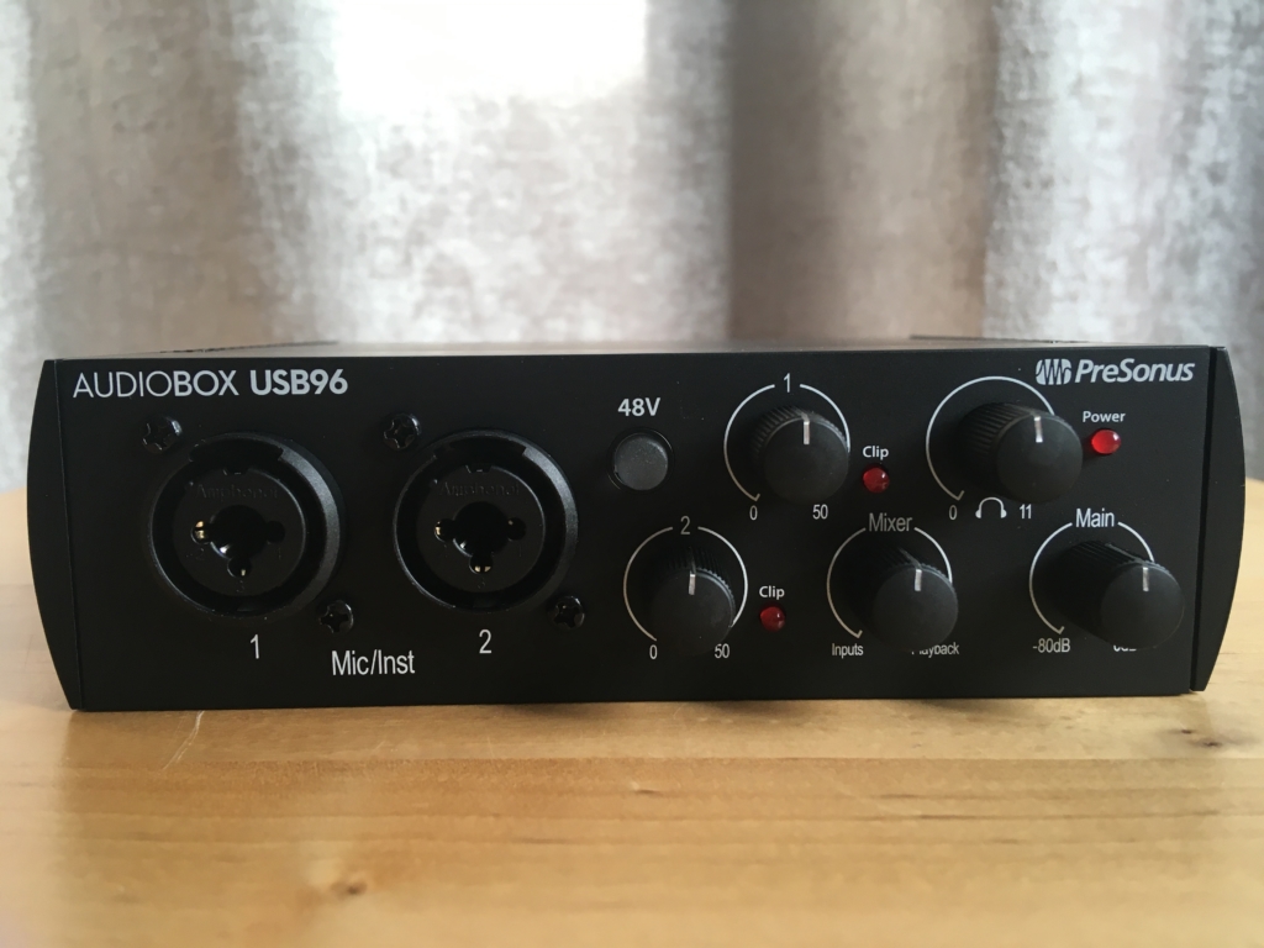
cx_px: 632
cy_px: 474
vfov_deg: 48.2
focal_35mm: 29
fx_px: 1059
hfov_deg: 61.7
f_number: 2.2
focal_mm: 4.15
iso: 32
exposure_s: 1/33
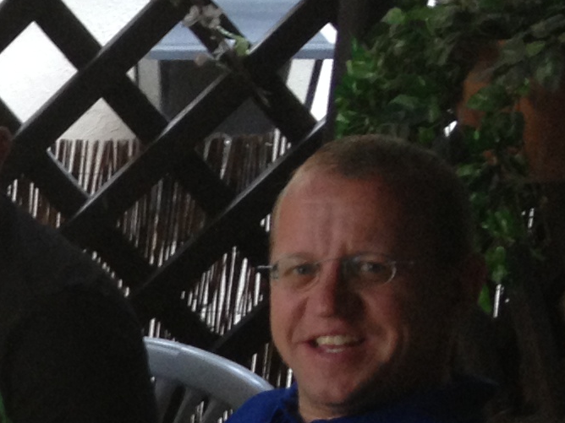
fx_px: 2791
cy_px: 578
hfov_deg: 10.6
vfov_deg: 8.5
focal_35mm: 171
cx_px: -560
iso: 80
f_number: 2.4
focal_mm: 4.28
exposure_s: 1/20
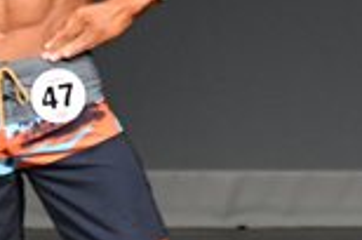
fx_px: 15183
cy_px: 78
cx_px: -236
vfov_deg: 0.9
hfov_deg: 1.4
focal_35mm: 1513
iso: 4000
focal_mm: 200
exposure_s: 1/400
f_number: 5.6
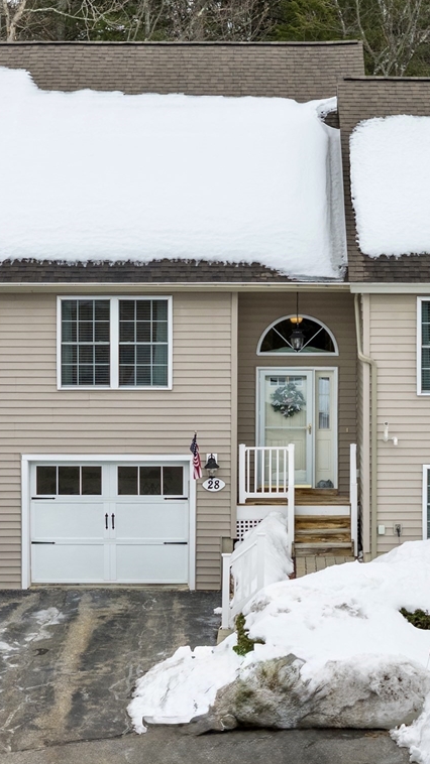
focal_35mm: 103
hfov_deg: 11.7
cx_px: 324
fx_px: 2089
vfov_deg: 20.8
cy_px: 384
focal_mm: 19.35
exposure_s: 1/640
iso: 160
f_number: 2.8
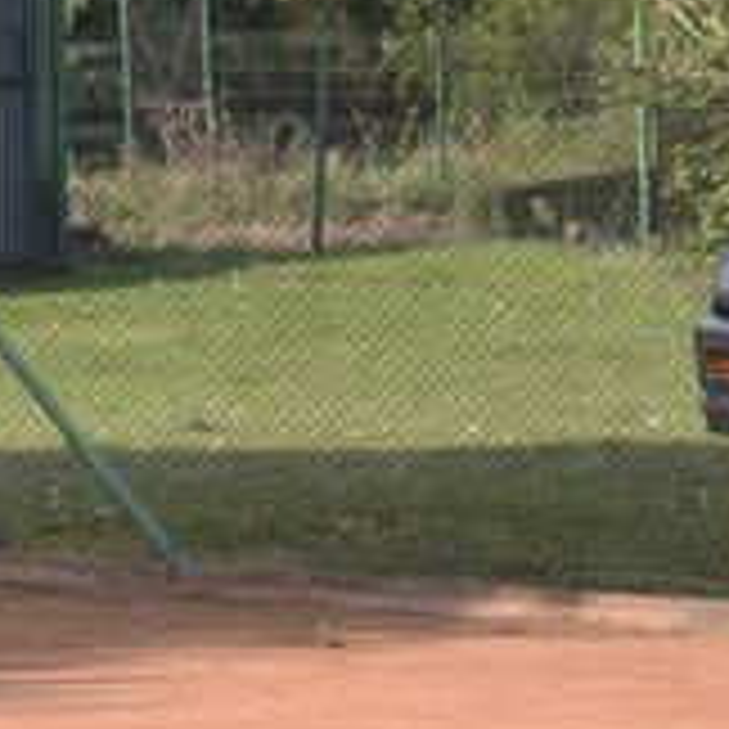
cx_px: -405
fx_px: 8292
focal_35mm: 348
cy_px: 196
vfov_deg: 5.0
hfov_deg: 5.0
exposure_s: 1/1000
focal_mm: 52
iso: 400
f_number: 5
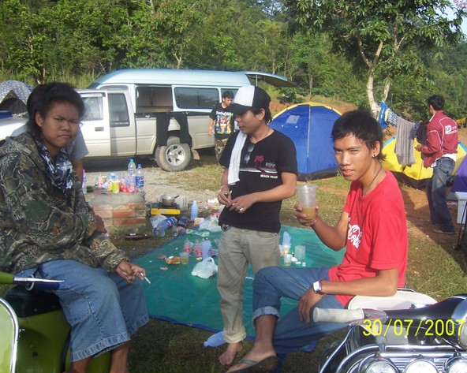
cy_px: 188
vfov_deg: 39.1
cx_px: 240
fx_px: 525
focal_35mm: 38
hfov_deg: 48.0
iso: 80
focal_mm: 6.2
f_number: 2.8
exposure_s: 1/500
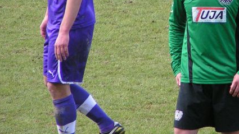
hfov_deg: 3.1
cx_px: 204
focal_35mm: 697
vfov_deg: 1.7
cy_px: 41
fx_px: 4417
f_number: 3.5
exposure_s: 1/400
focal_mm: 52
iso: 125
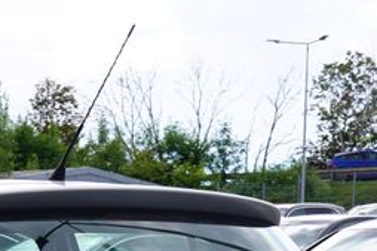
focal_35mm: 117
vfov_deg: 10.9
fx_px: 1224
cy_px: 449
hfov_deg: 17.1
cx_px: -4
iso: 100
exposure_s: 1/125
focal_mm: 29
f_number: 8
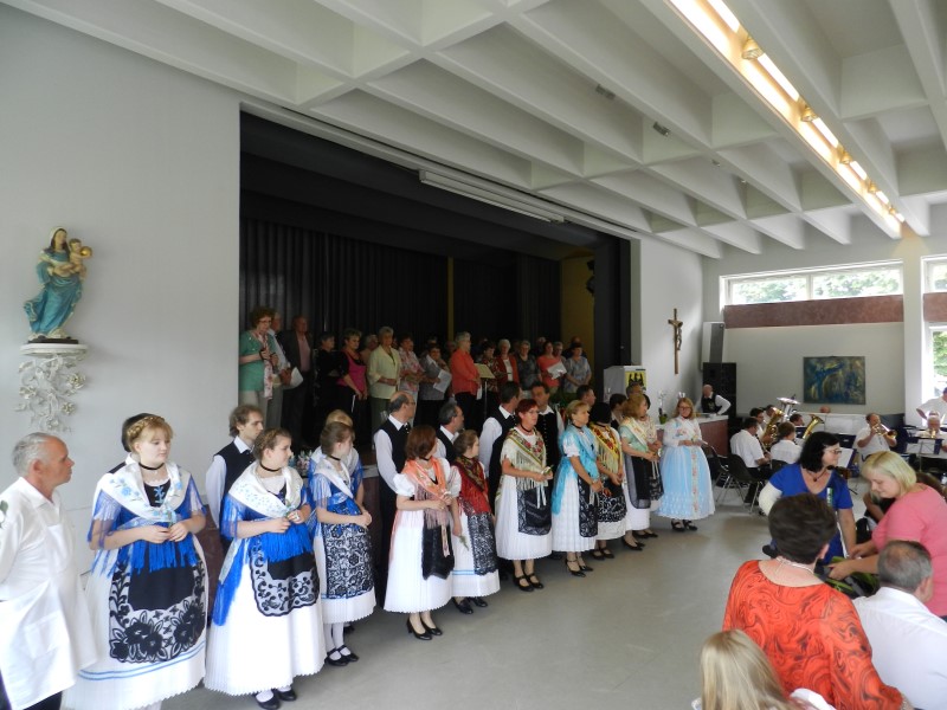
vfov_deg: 58.9
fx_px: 629
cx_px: 474
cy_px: 355
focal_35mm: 23
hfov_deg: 73.9
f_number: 3.4
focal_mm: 4
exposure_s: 1/40
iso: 160
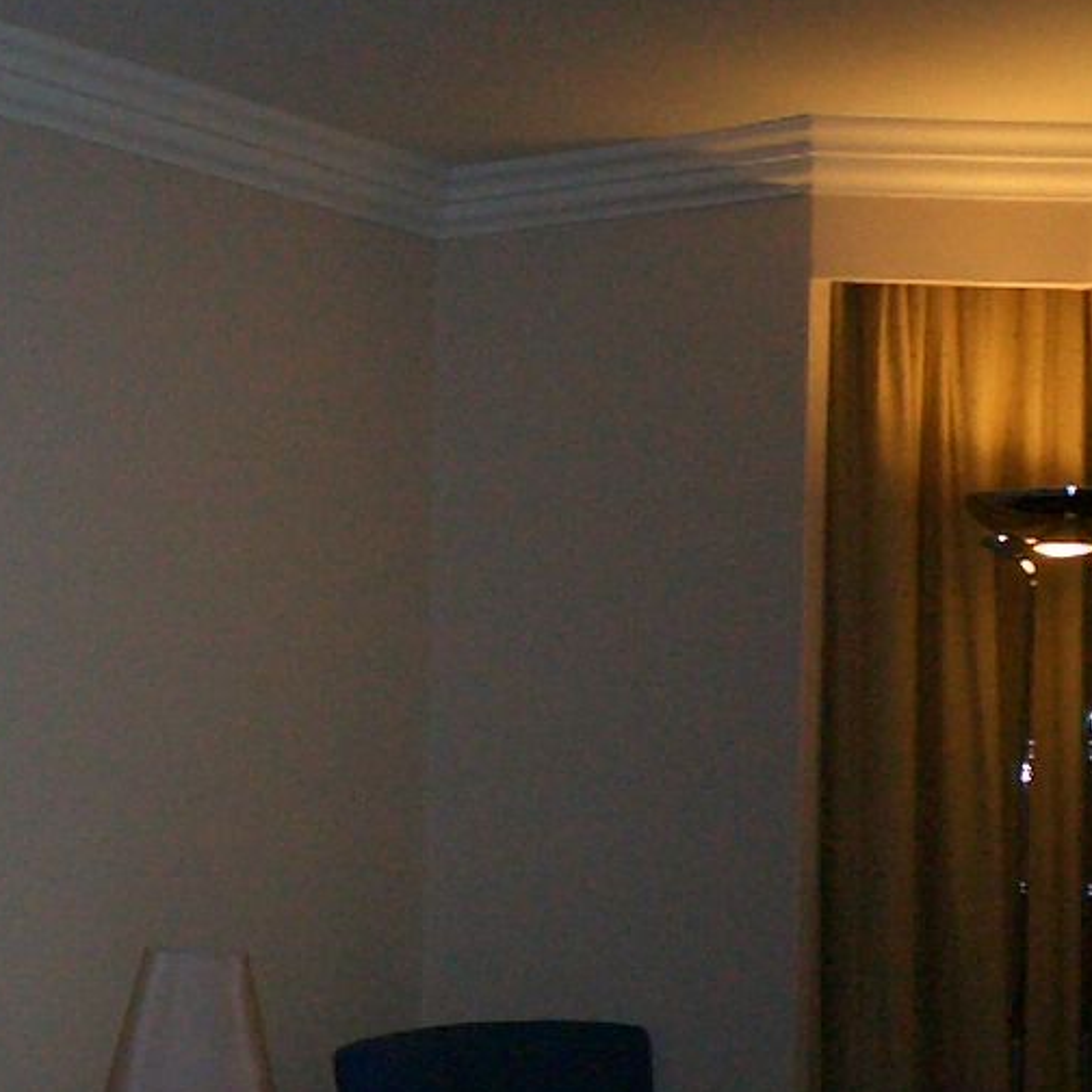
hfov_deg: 20.1
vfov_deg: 20.6
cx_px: -63
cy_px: 878
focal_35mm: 83
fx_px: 2962
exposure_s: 1/40
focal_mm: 5.6
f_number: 3.5
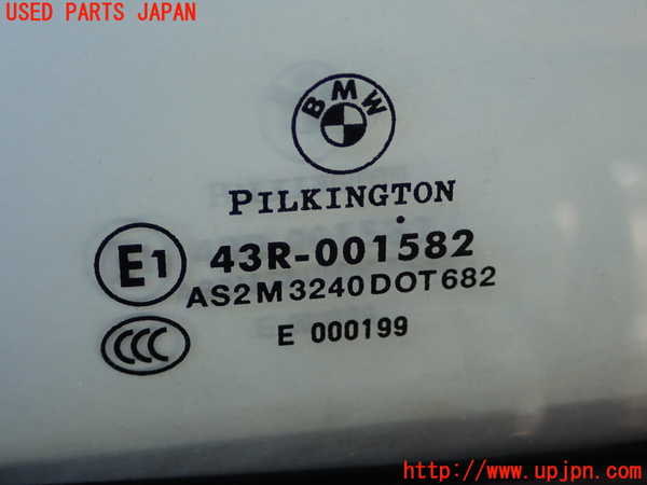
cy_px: 242
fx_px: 1252
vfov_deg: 21.9
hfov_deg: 29.0
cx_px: 324
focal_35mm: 67
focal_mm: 11.88
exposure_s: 1/100
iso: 200
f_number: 3.8
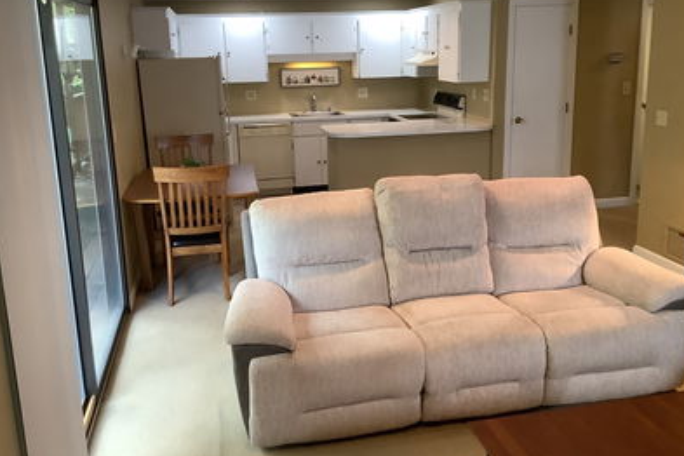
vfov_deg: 37.8
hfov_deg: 54.4
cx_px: 340
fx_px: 665
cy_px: 198
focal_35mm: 35
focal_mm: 3.3
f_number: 2.4
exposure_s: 1/60
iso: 200
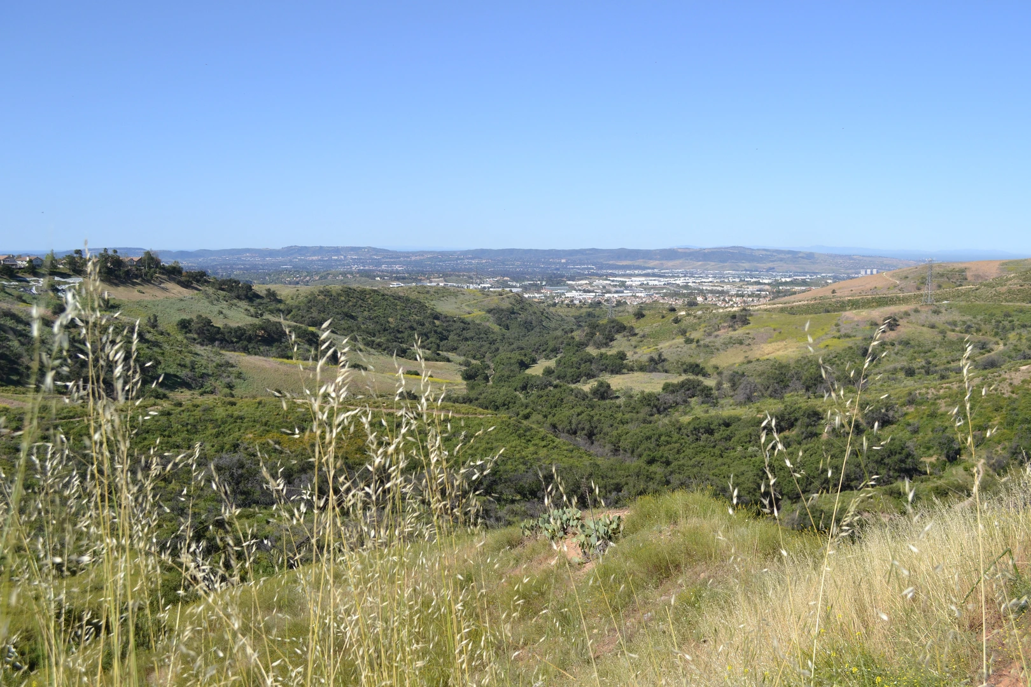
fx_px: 945
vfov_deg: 40.0
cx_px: 516
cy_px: 344
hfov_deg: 57.2
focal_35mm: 33
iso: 200
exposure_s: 1/500
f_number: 7.1
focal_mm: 22
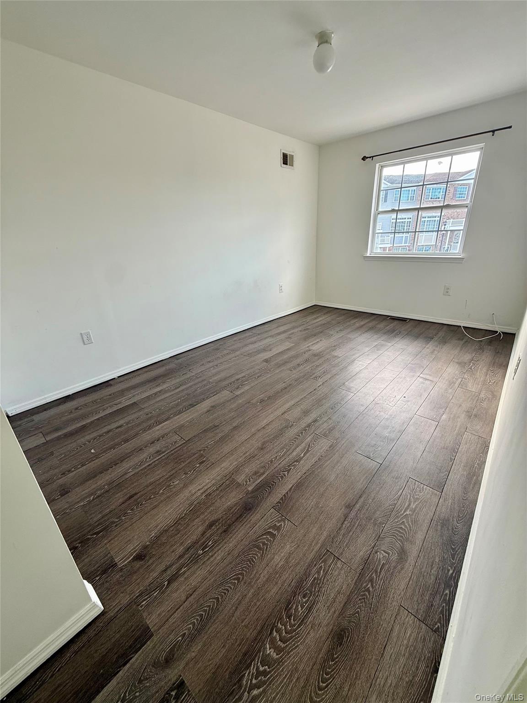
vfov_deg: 102.1
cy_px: 352
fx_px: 284
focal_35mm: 14
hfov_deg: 85.7
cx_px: 264
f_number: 2.2
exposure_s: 1/99
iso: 80
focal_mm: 2.22
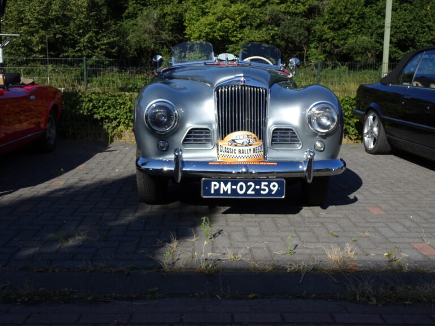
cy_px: 163
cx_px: 218
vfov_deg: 36.0
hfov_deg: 46.8
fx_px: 503
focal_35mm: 40
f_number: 4
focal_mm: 6.8
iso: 80
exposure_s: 1/640
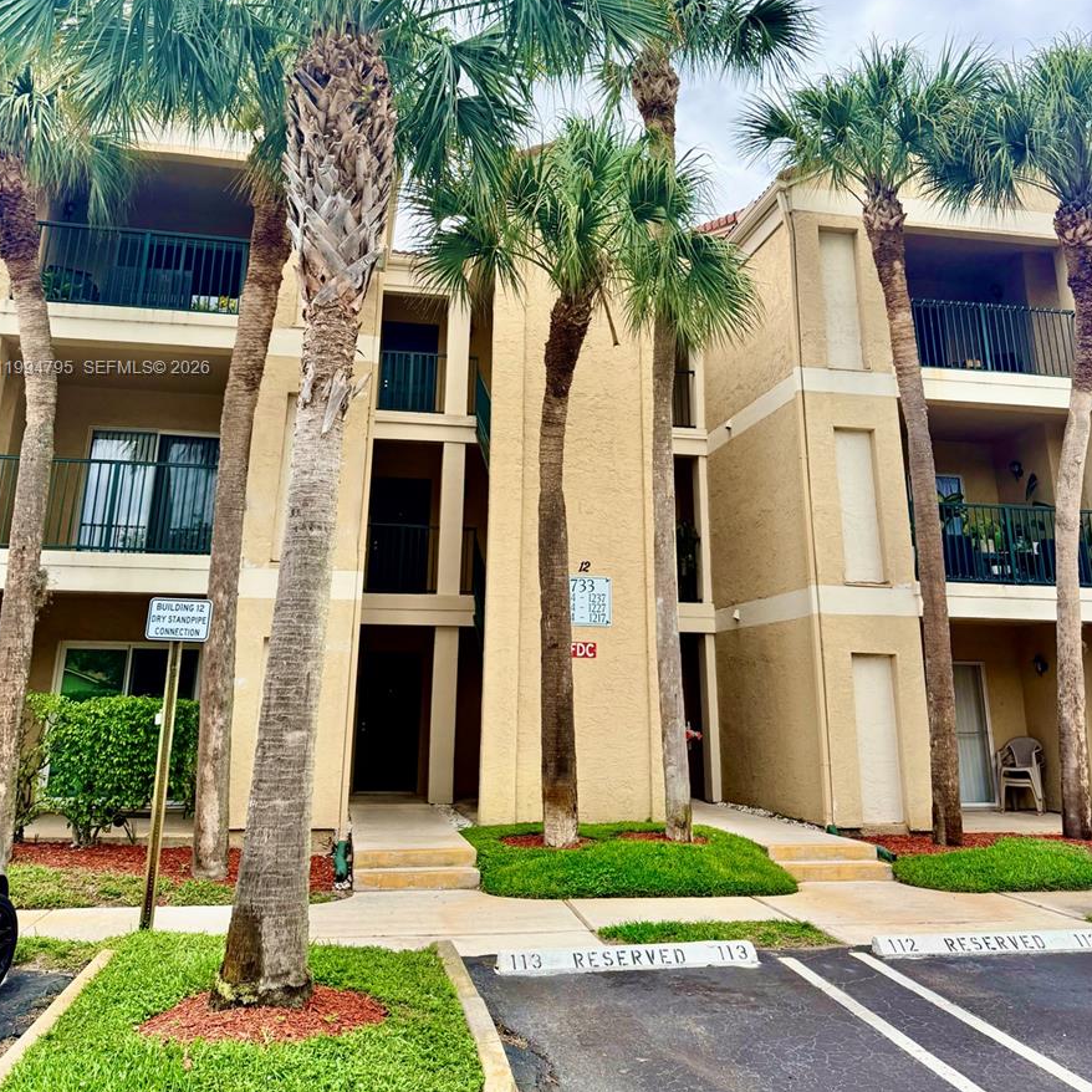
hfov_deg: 55.6
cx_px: 540
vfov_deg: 54.6
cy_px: 369
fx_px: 1035
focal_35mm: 29
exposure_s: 1/2907
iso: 100
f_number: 1.78
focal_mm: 6.76
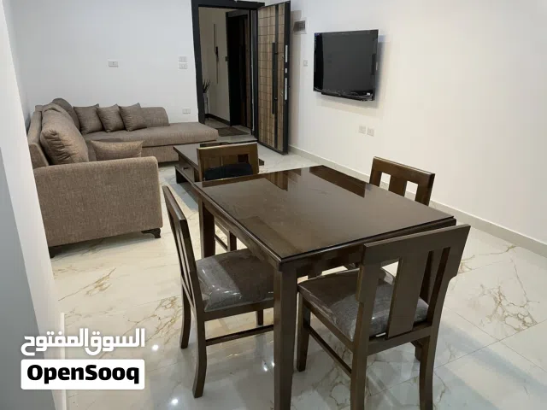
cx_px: 274
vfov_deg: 53.1
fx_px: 411
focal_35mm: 26
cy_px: 205
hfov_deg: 67.3
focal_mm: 4.2
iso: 160
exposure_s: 1/50
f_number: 1.6
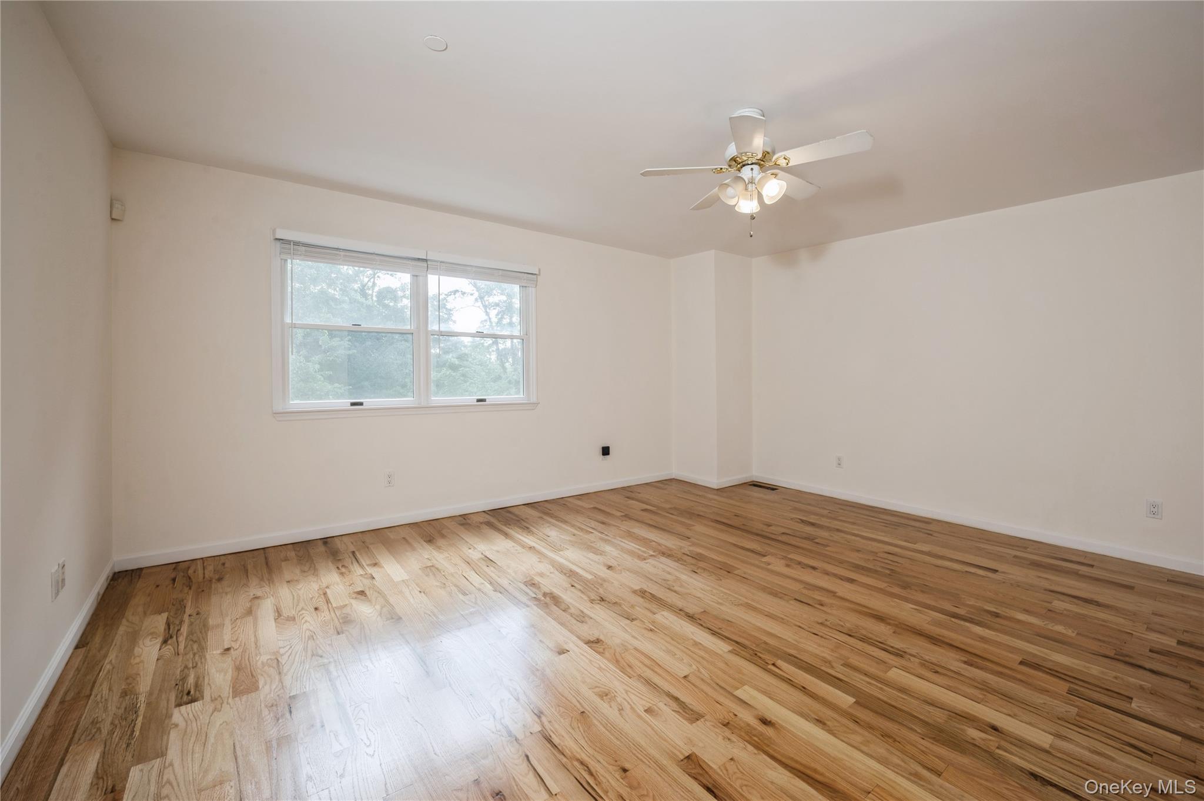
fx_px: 468
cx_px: 602
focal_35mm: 14
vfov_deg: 81.1
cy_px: 400
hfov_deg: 104.3
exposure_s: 1/25
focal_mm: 14
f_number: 11
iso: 200
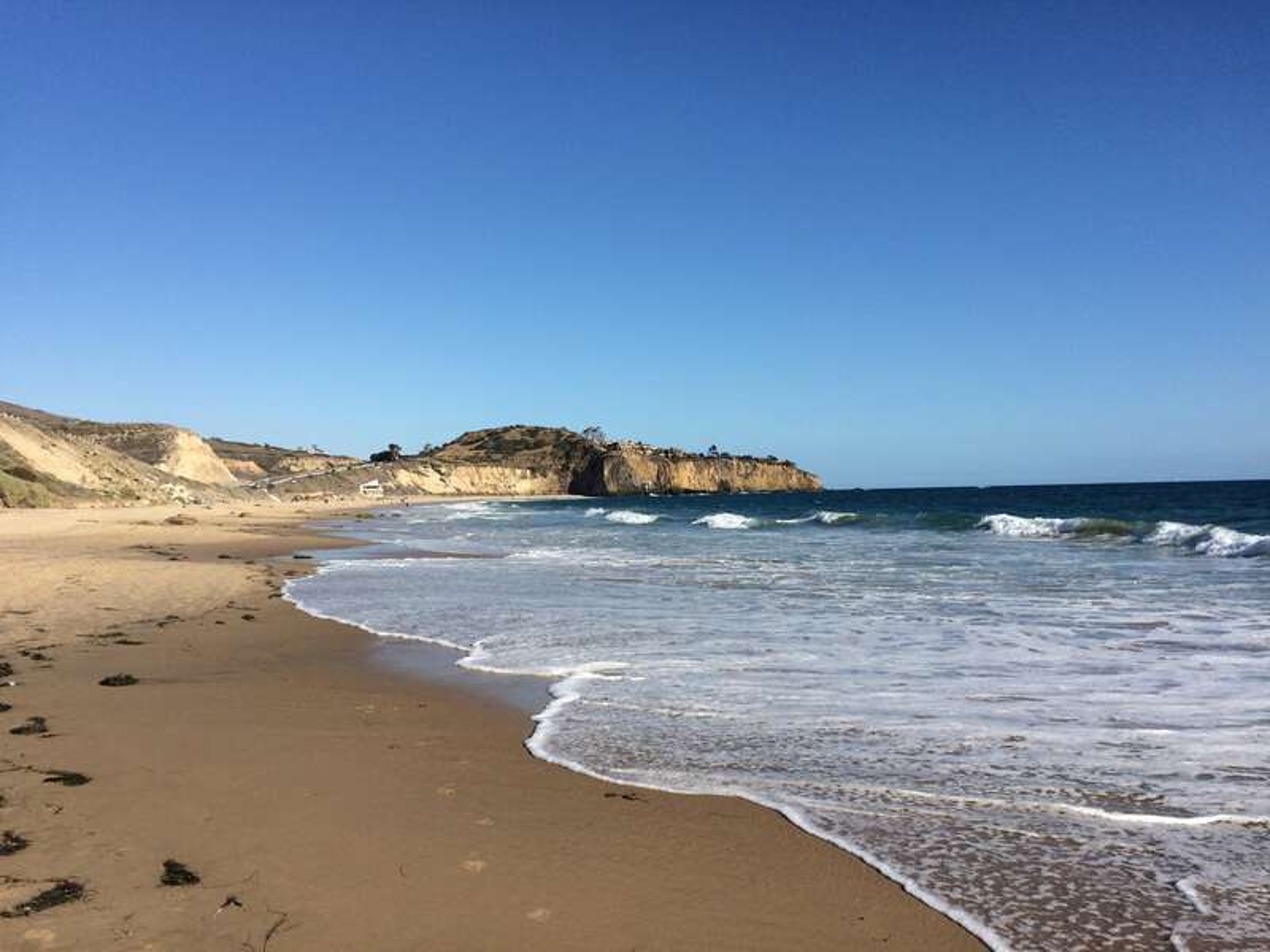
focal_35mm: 29
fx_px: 1064
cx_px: 635
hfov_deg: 61.7
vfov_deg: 48.2
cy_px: 476
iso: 32
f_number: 2.2
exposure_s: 1/3165
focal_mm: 4.15
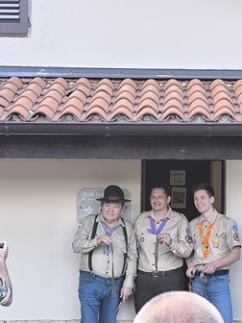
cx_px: 177
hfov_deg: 12.1
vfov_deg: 16.1
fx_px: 1137
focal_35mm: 122
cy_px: 162
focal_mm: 6.14
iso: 100
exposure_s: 1/100
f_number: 1.65
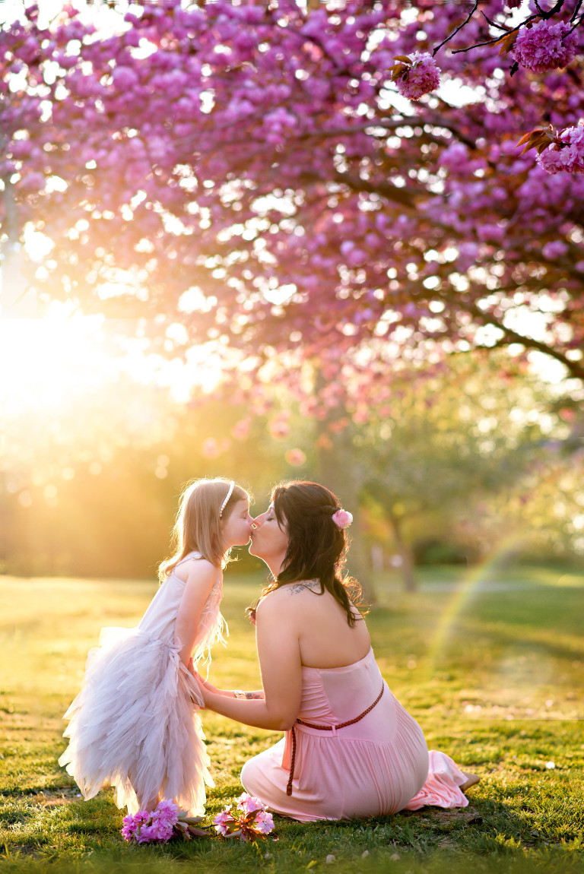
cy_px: 437
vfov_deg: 23.9
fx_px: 2066
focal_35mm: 85
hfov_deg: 16.1
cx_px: 292
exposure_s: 1/500
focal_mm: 85
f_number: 2.5
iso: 200
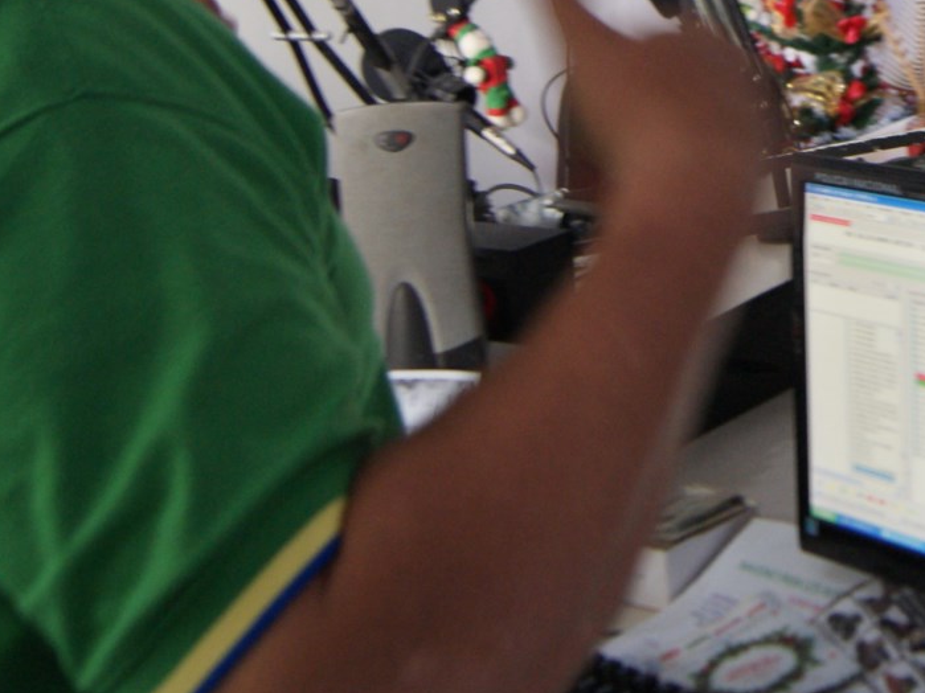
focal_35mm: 80
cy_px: -93
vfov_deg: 17.7
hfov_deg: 23.4
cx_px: 930
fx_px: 2137
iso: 400
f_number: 3.5
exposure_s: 1/20
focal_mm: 20
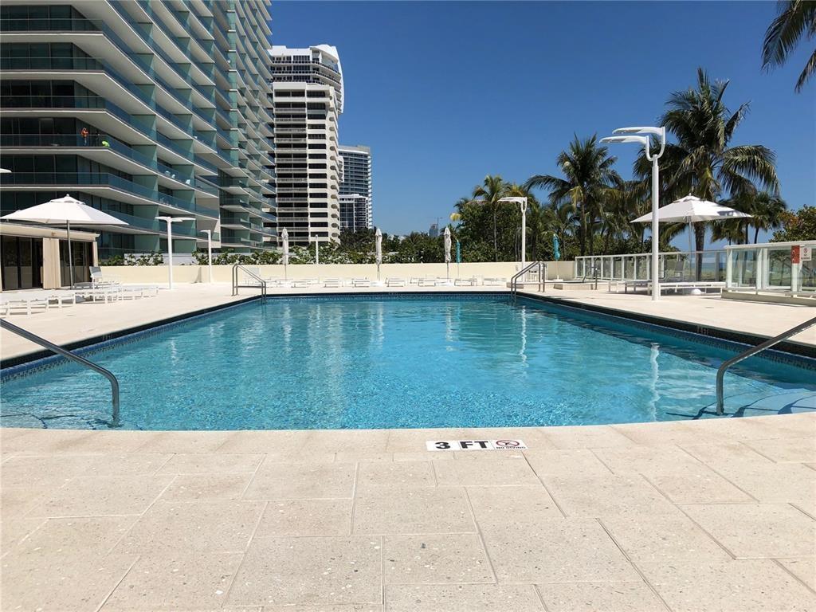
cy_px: 306
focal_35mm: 28
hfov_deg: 63.4
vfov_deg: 49.7
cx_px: 408
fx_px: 660
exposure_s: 1/5405
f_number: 1.8
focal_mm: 3.99
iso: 25
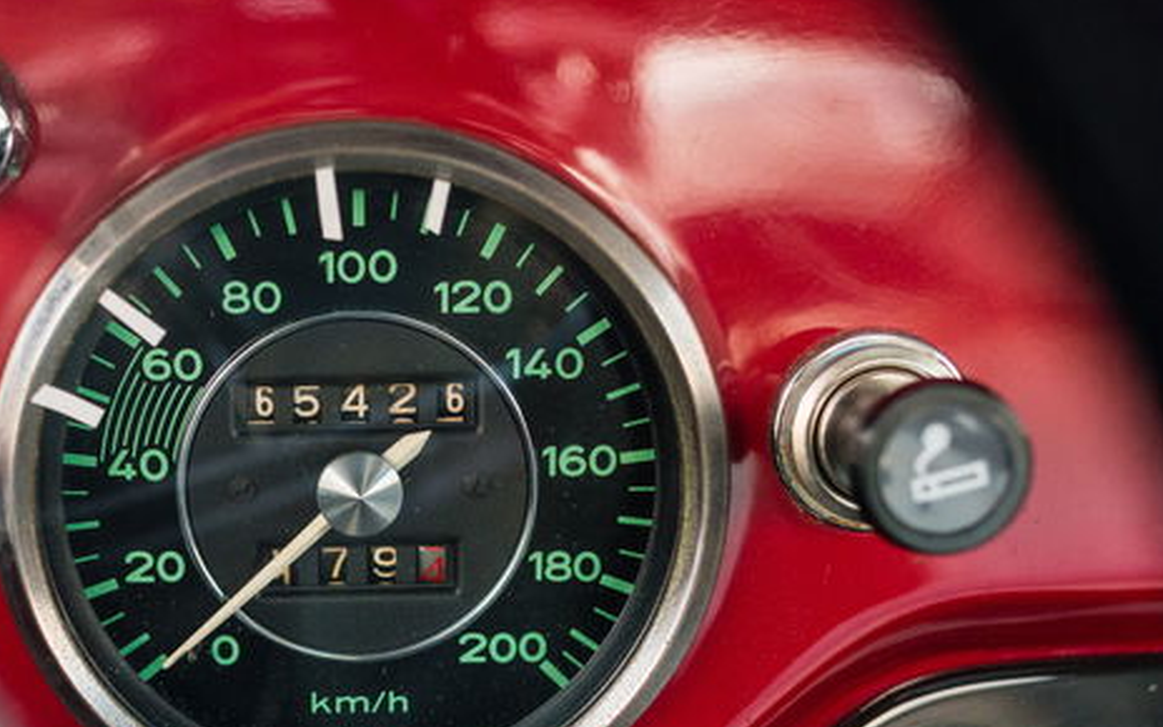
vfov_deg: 21.9
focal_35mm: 59
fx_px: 1870
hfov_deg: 34.1
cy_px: 504
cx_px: 356
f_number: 3.2
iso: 1000
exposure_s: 1/80
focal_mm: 35
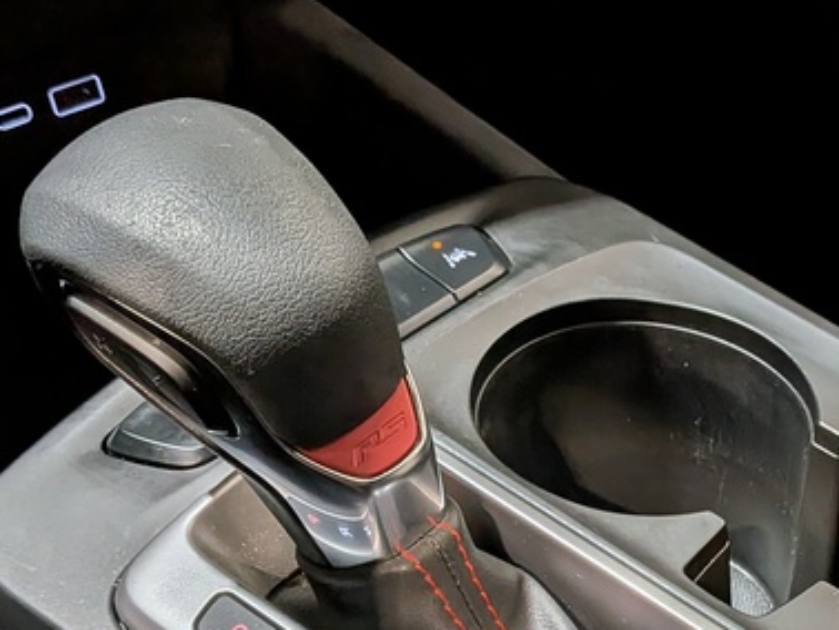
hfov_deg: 28.9
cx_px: 721
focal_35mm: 65
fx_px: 1576
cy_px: 572
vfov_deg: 22.1
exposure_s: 1/100
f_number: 1.7
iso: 32
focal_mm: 4.53
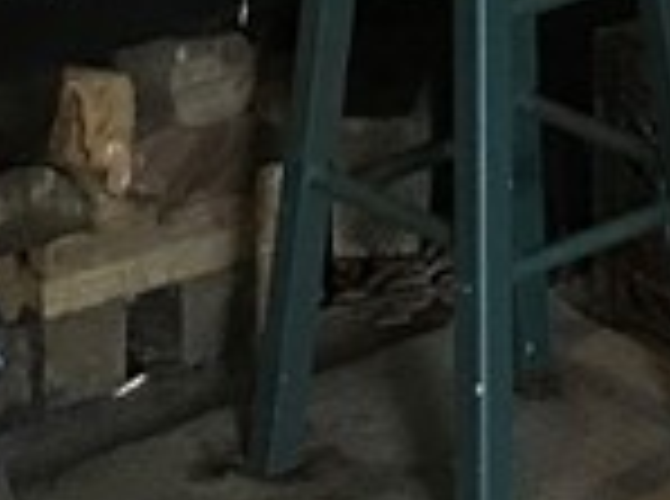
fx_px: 3727
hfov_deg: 10.2
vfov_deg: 7.2
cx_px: 657
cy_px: -712
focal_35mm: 193
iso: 50
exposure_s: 1/15
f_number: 1.8
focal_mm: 3.99
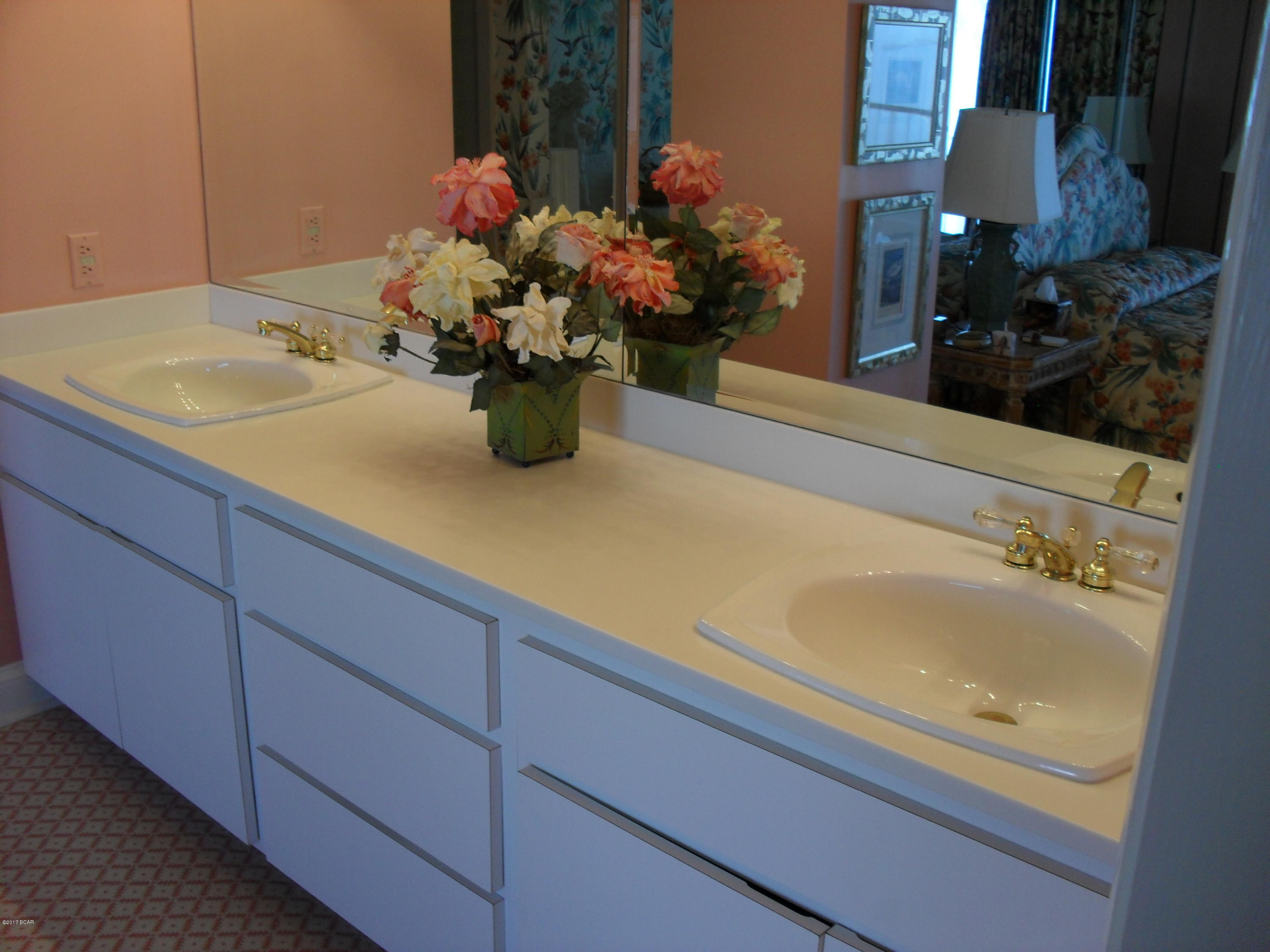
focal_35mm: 35
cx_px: 635
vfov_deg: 40.7
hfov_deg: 52.6
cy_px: 476
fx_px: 1284
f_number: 3.2
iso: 100
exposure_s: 1/45
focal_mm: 6.3
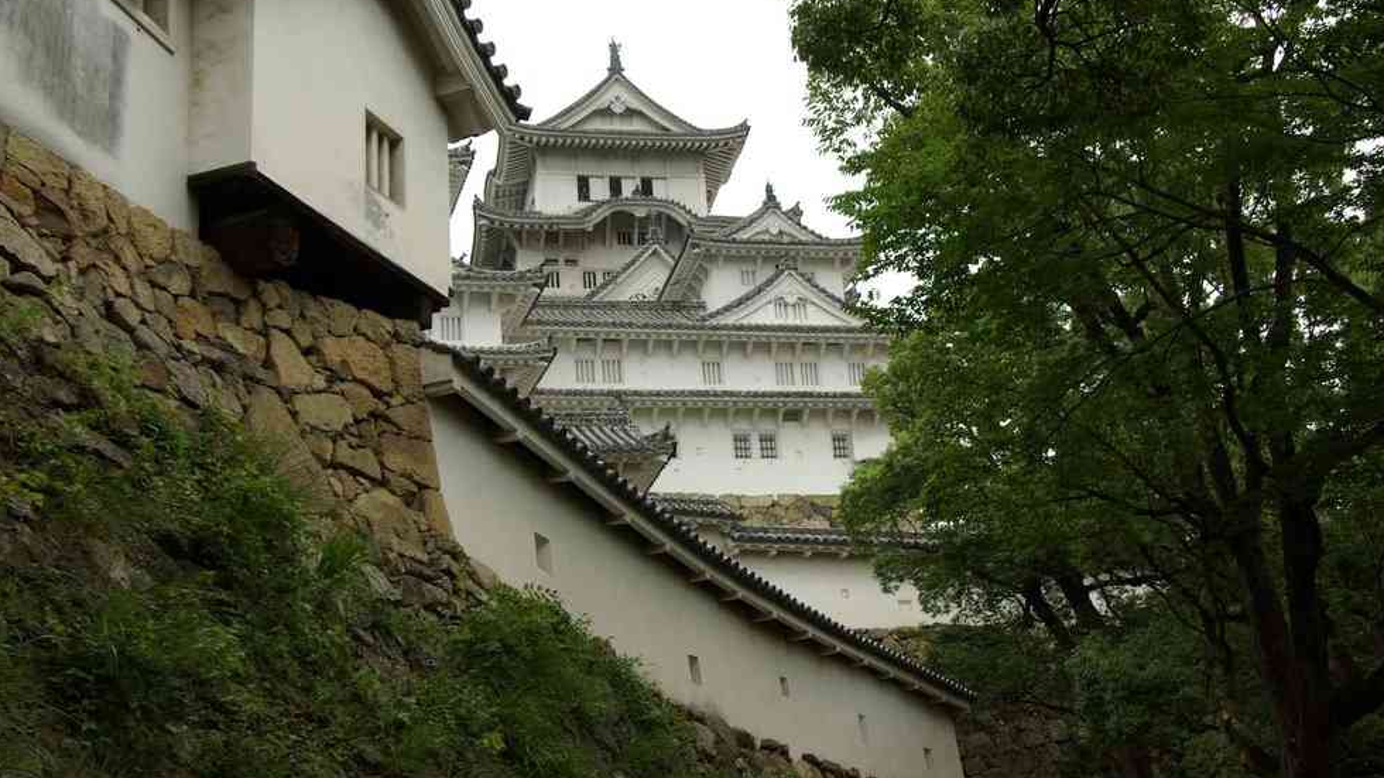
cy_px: 426
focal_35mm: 46
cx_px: 703
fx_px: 1688
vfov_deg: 25.9
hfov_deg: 44.6
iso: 100
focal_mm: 29.4
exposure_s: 1/125
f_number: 6.7
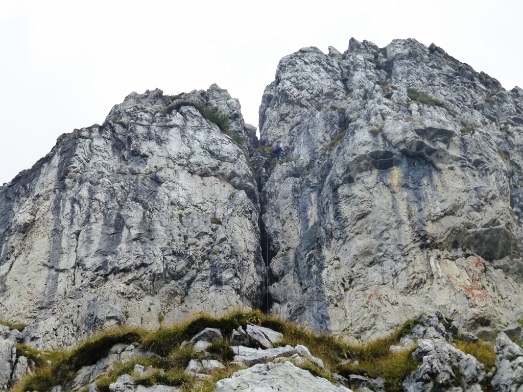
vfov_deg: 18.7
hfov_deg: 24.7
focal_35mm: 79
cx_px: 262
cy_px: 196
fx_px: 1194
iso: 200
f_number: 5
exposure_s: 1/500
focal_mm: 13.3
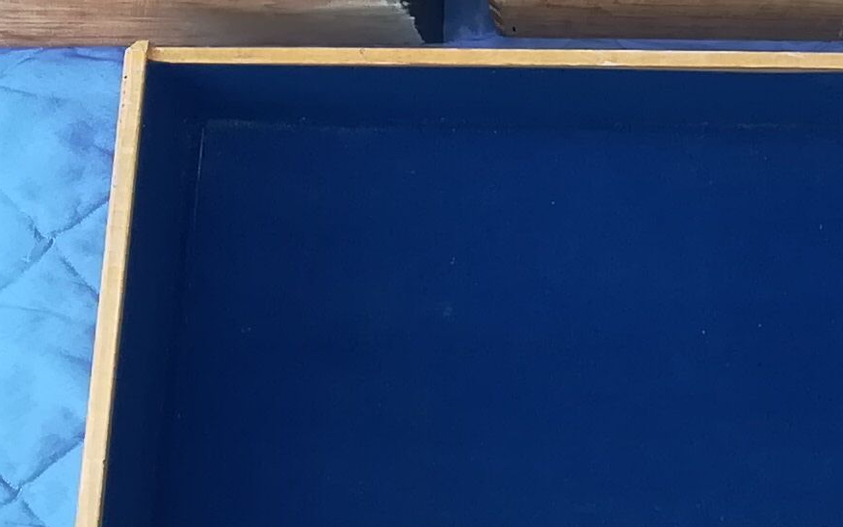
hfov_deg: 16.5
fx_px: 2872
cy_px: -293
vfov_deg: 10.1
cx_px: 780
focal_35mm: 125
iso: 64
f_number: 2.2
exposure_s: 1/100
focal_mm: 3.83
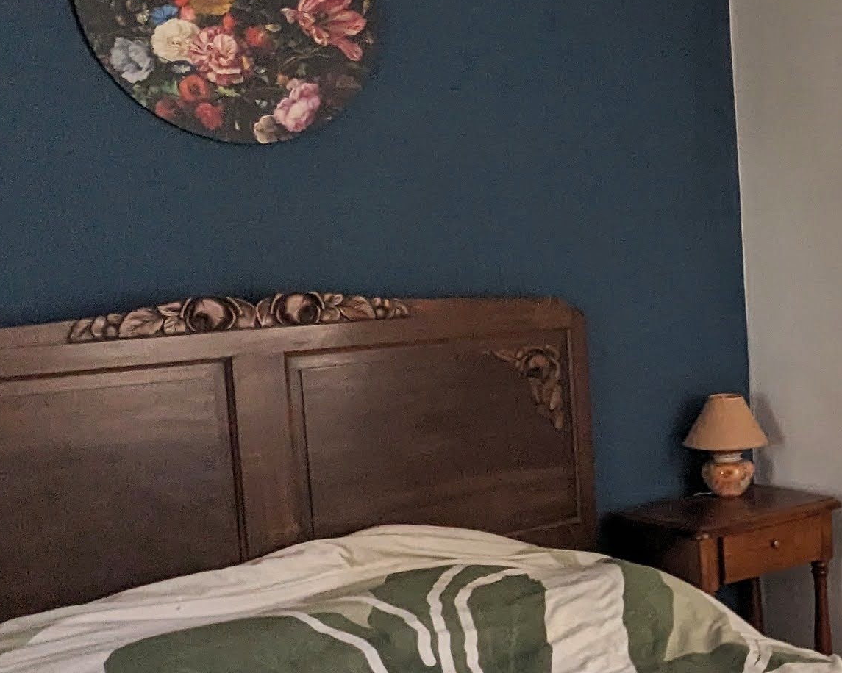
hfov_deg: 29.3
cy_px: 385
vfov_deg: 27.6
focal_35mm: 55
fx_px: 1371
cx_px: 1014
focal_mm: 2.22
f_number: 2.2
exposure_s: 1/111
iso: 27
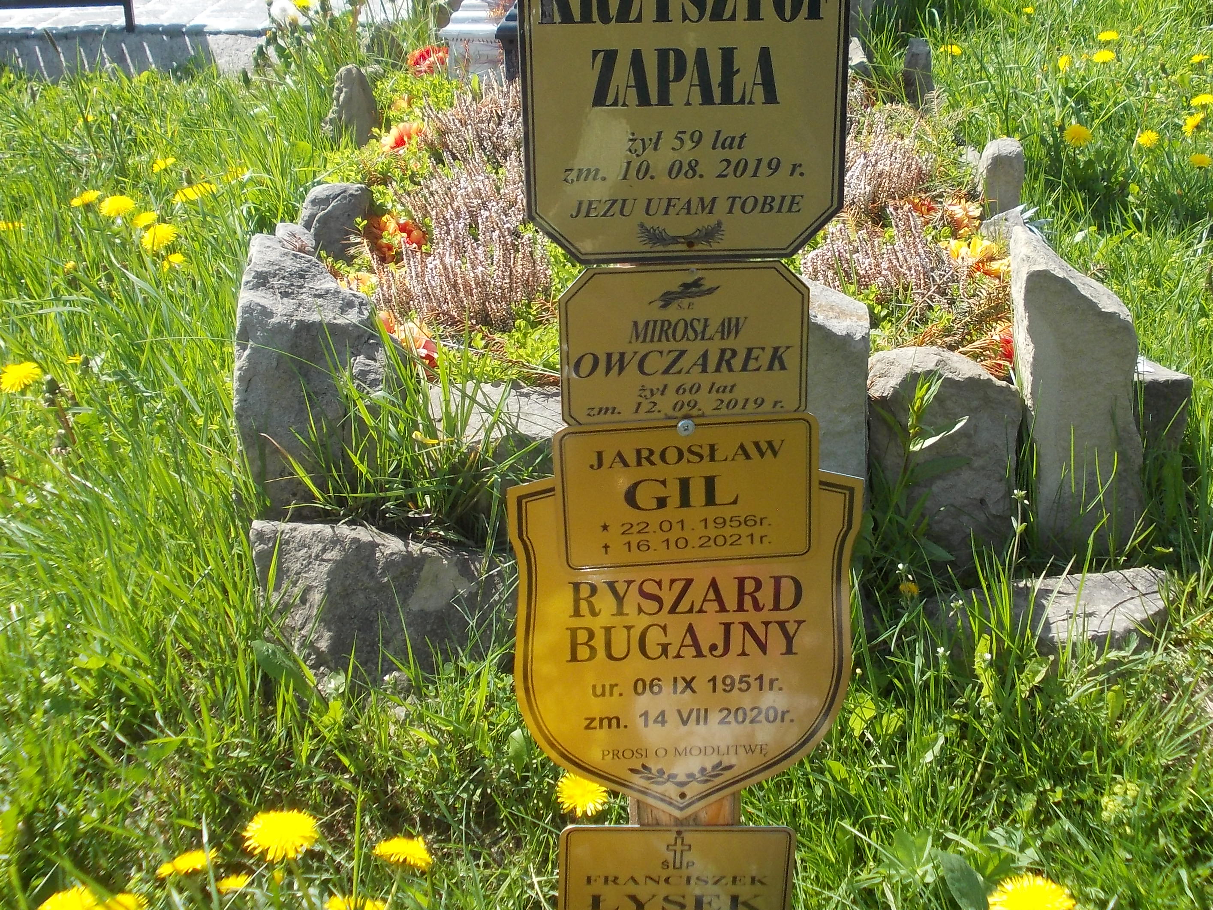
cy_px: 391
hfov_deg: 38.9
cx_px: 665
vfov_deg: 29.6
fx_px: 1717
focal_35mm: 49
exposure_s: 1/400
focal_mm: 5.3
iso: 80
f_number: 3.1
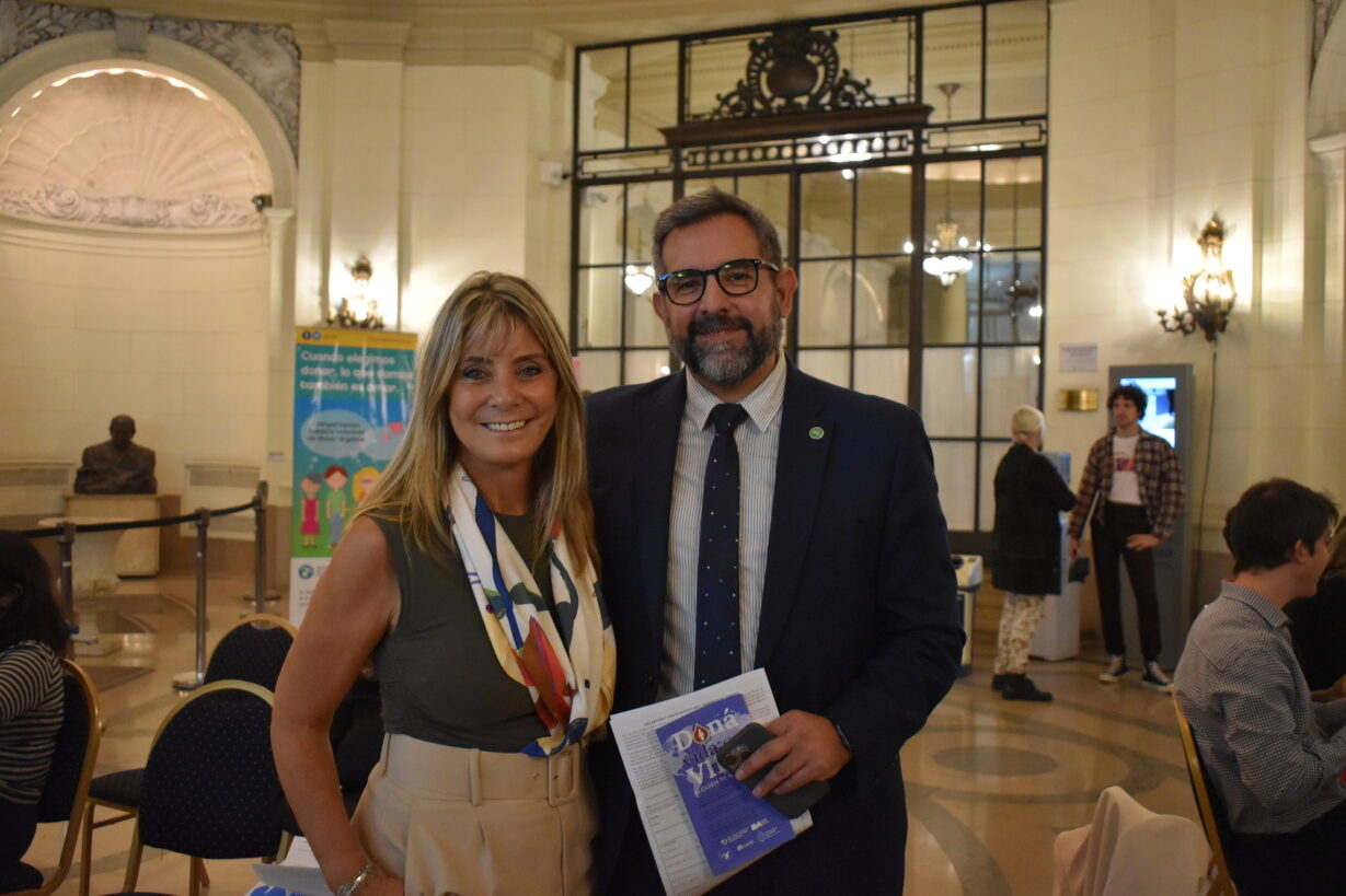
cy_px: 448
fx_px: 1290
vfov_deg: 38.4
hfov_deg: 55.1
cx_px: 673
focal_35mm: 34
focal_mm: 23
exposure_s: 1/60
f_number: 3.8
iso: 2200
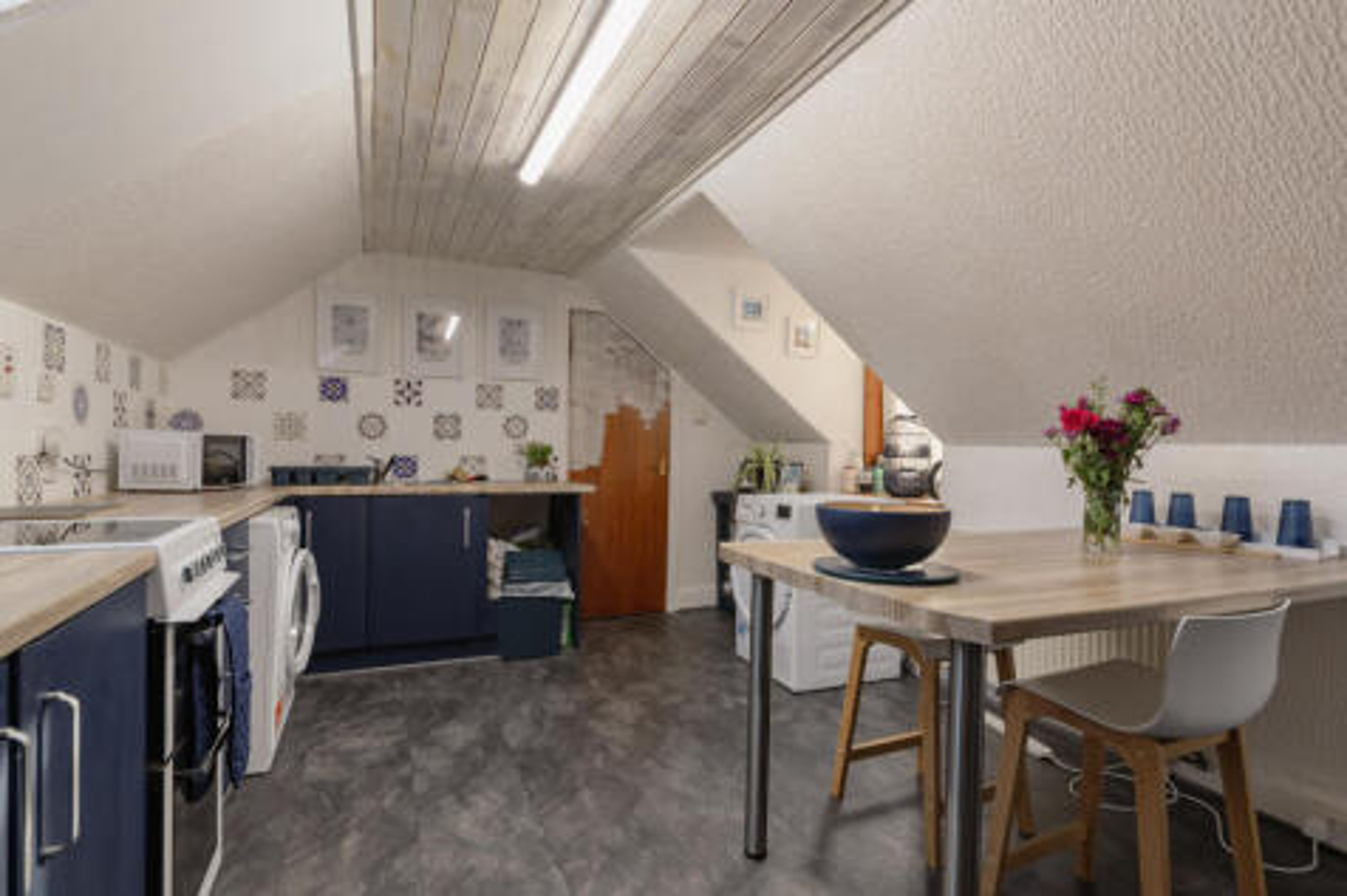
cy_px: 448
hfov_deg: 93.3
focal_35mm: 17
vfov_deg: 70.4
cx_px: 674
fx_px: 636
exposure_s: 1/25
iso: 400
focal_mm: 17
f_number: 8
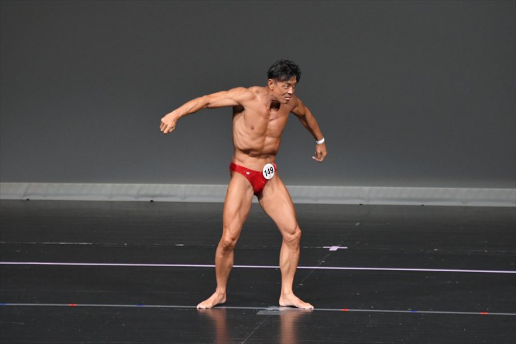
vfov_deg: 4.4
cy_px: 172
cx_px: 258
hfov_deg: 6.5
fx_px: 4513
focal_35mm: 315
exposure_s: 1/400
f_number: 5.6
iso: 4000
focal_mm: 210
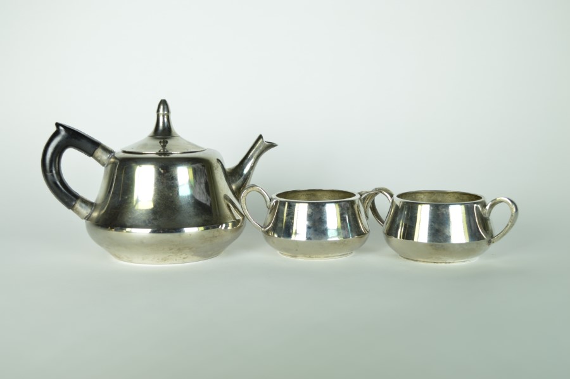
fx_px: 759
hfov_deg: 41.2
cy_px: 190
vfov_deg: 28.0
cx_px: 285
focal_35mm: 48
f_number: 6.3
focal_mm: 32
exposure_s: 1/160
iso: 100
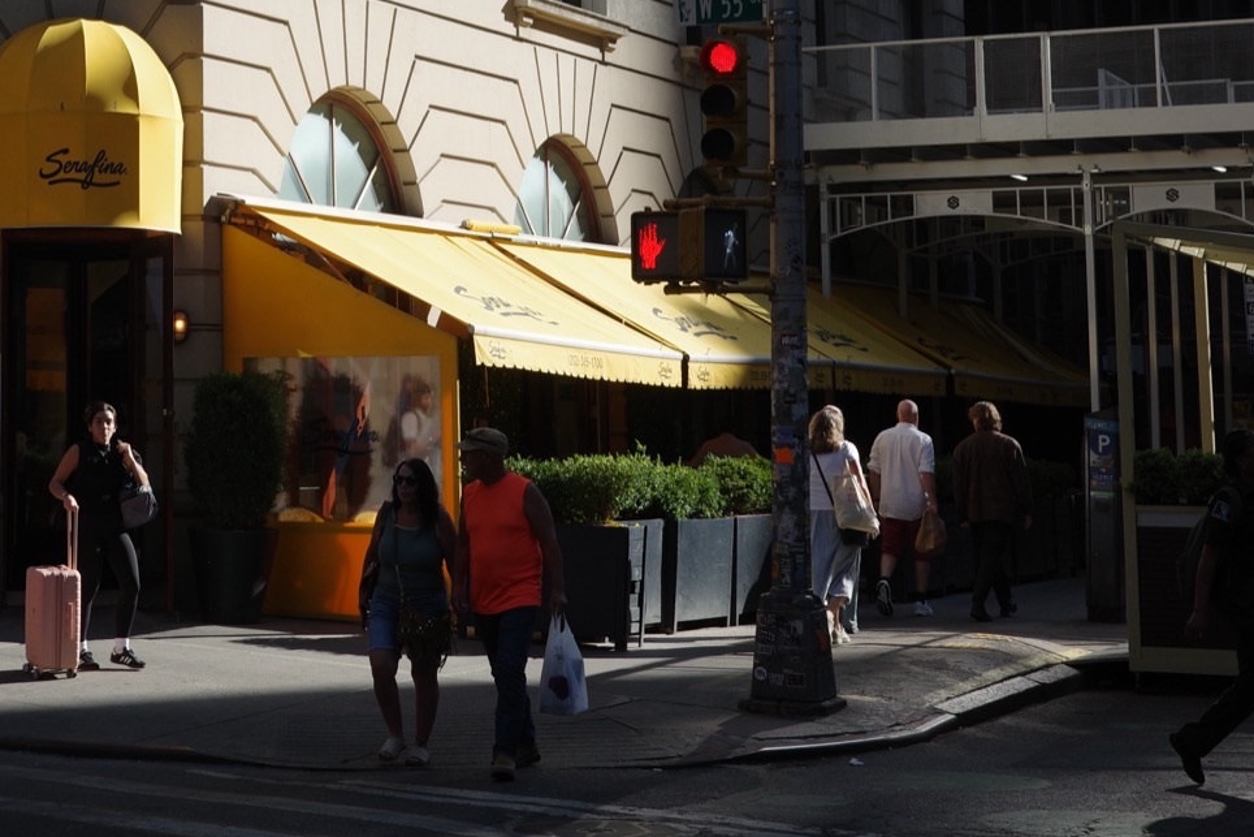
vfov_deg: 16.2
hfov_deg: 24.0
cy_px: 62
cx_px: 229
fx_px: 2891
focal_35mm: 83
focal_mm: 26
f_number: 5.6
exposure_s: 1/500
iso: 200
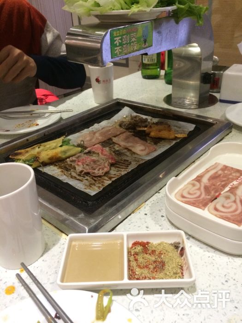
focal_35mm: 29
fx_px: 270
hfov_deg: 48.2
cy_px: 162
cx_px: 121
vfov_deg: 61.7
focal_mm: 4.15
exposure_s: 1/30
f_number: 2.2
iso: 200
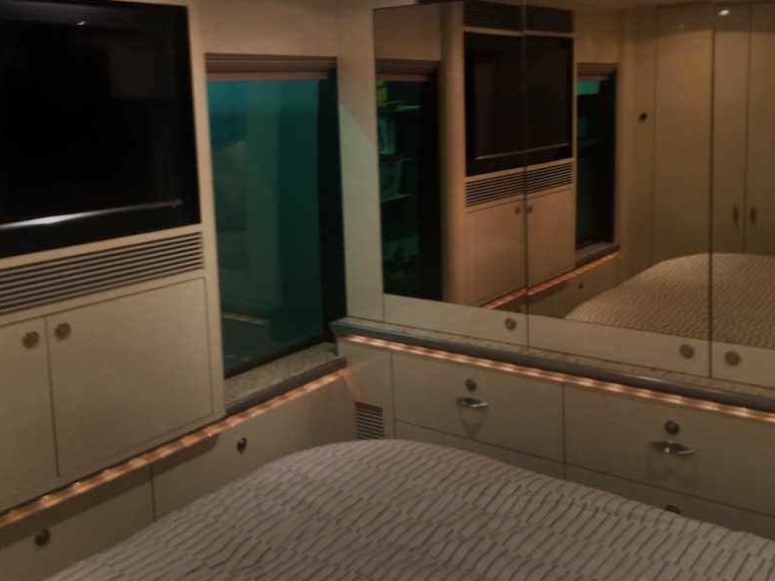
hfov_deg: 50.0
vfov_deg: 38.4
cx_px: 435
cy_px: 218
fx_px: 828
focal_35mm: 37
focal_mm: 4.15
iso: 200
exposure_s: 1/30
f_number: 2.2
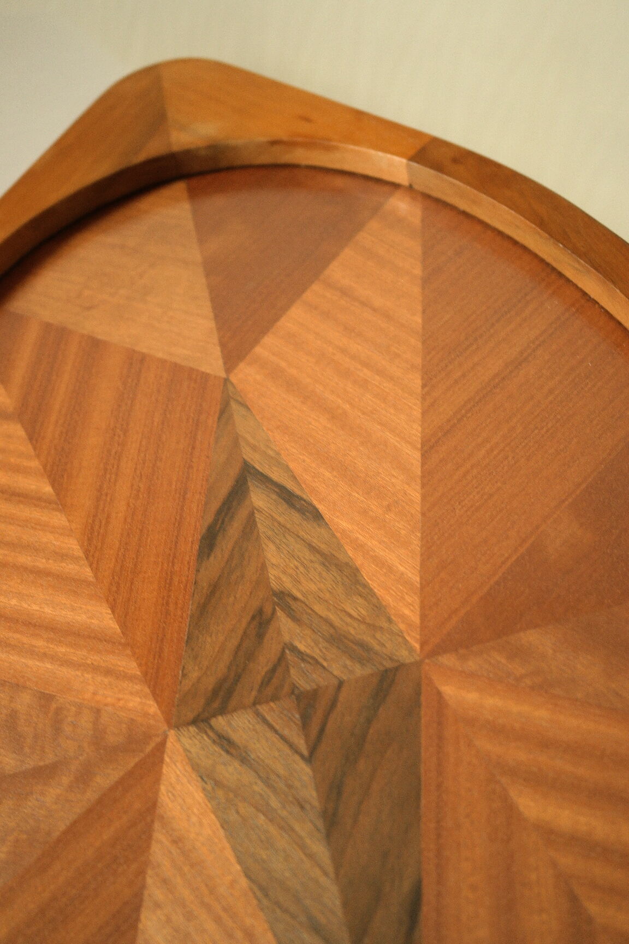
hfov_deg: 29.2
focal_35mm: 46
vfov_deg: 42.7
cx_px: 314
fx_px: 1205
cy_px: 472
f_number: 5.6
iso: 400
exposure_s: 1/30
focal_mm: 30
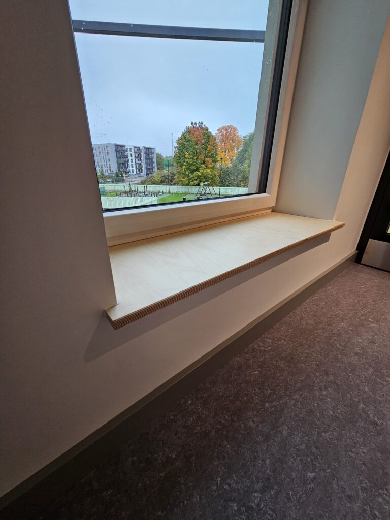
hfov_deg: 89.9
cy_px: 260
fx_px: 195
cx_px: 195
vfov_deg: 106.2
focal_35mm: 13
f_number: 2.2
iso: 125
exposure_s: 1/190
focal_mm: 2.2
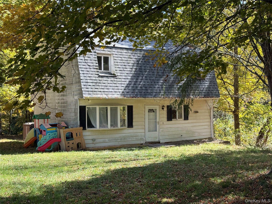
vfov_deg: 30.3
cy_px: 102
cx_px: 136
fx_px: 377
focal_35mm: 48
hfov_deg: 39.7
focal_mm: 6.76
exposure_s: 1/587
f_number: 1.78
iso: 64
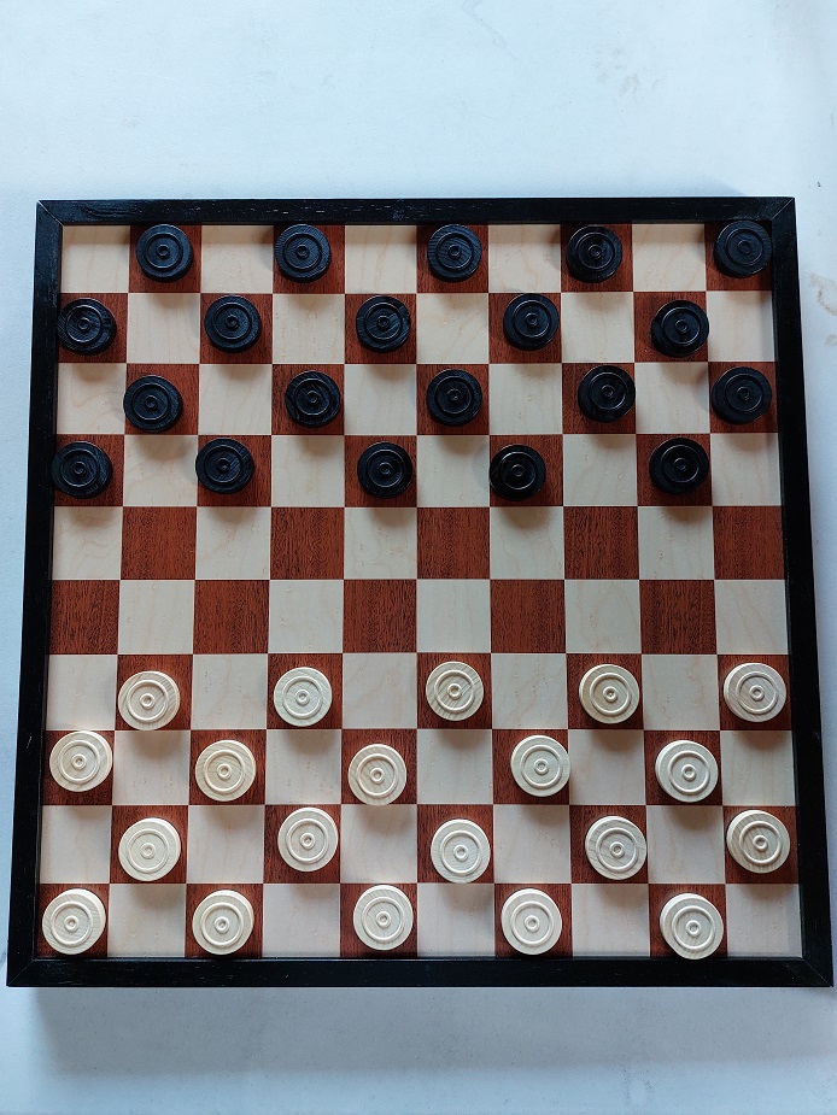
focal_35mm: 24
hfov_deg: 56.8
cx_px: 418
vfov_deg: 71.6
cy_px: 558
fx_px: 774
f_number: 1.8
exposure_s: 1/60
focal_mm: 5.23
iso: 400
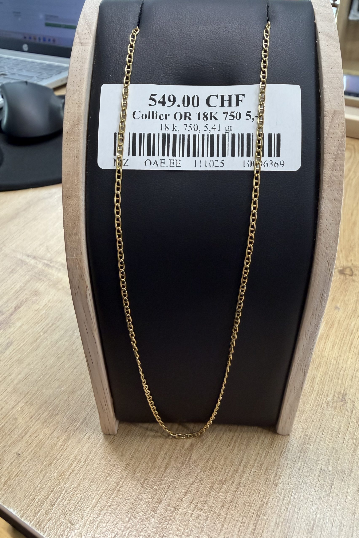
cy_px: 269
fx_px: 374
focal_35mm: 25
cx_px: 196
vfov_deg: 71.5
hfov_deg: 51.2
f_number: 2.2
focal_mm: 2.22
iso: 250
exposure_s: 1/100
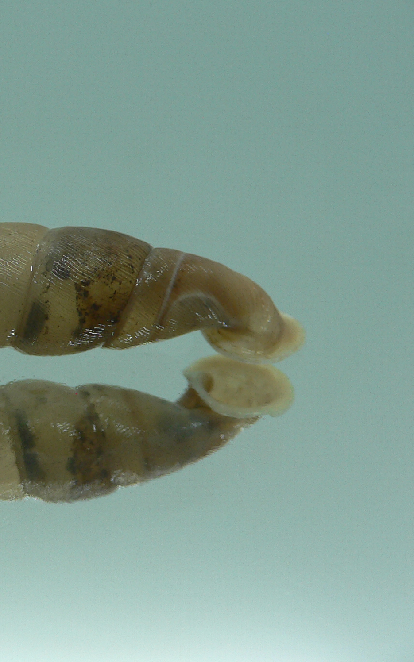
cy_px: 328
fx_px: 903
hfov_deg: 24.9
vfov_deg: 40.3
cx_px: 27
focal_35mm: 50
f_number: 2.8
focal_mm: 4.6
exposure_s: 1/80
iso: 80
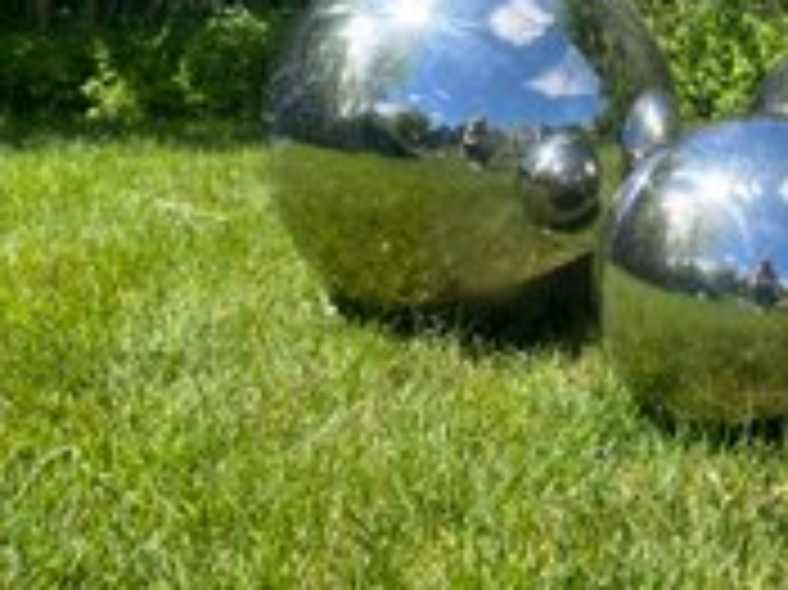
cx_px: 718
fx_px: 1160
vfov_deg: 28.5
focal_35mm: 51
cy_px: 232
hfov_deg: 35.2
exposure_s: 1/1901
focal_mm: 5.7
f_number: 1.5
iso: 50
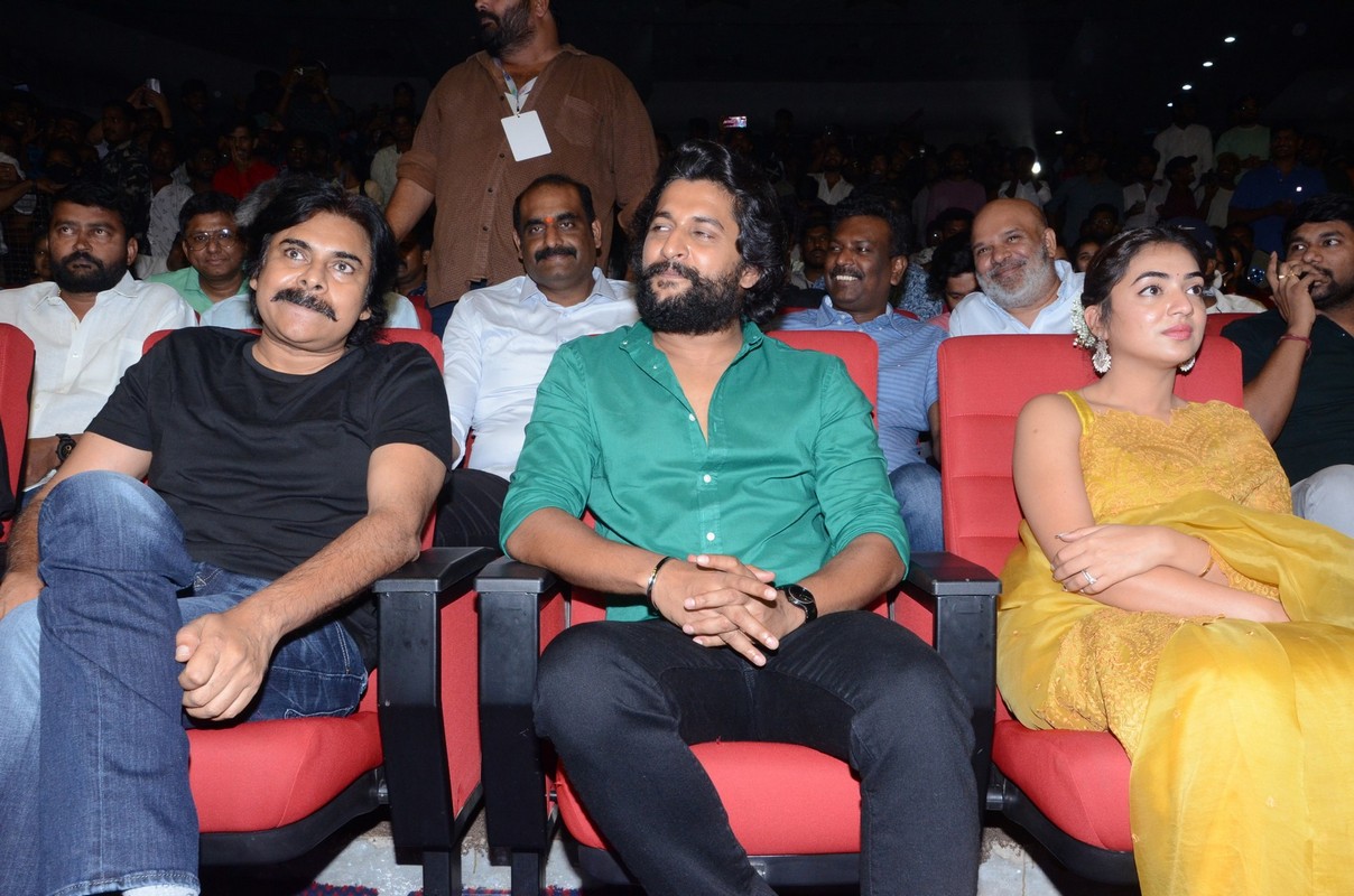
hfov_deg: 59.6
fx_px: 1182
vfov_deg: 41.5
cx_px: 677
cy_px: 448
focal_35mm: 32
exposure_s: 1/125
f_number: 13
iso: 1250
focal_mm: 21
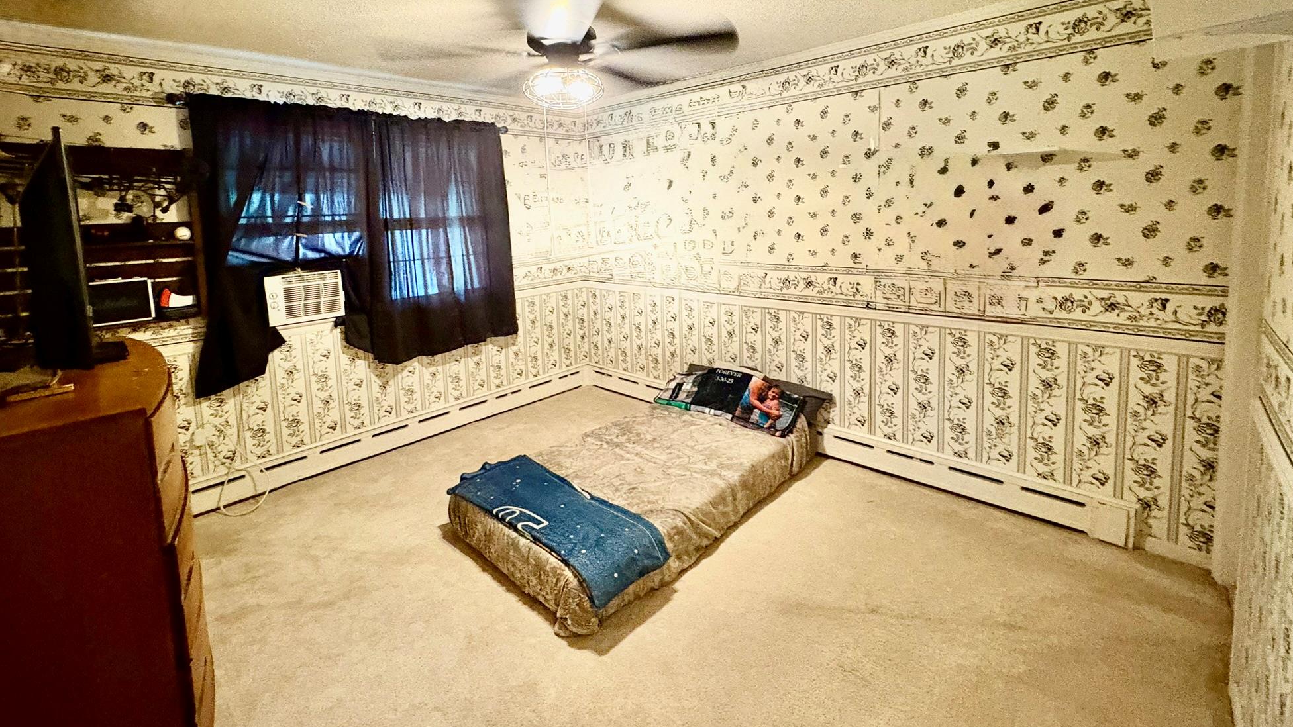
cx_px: 625
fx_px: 549
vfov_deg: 65.9
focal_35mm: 16
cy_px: 264
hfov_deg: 99.3
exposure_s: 1/40
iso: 800
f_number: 2.2
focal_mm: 2.22
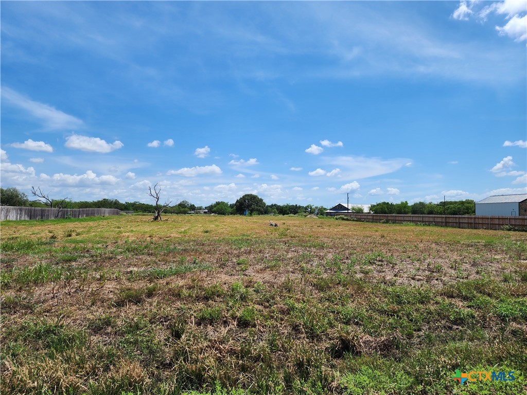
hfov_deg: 73.9
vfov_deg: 58.9
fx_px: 350
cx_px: 264
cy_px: 198
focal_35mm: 23
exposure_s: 1/1563
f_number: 1.8
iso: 12
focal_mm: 6.4
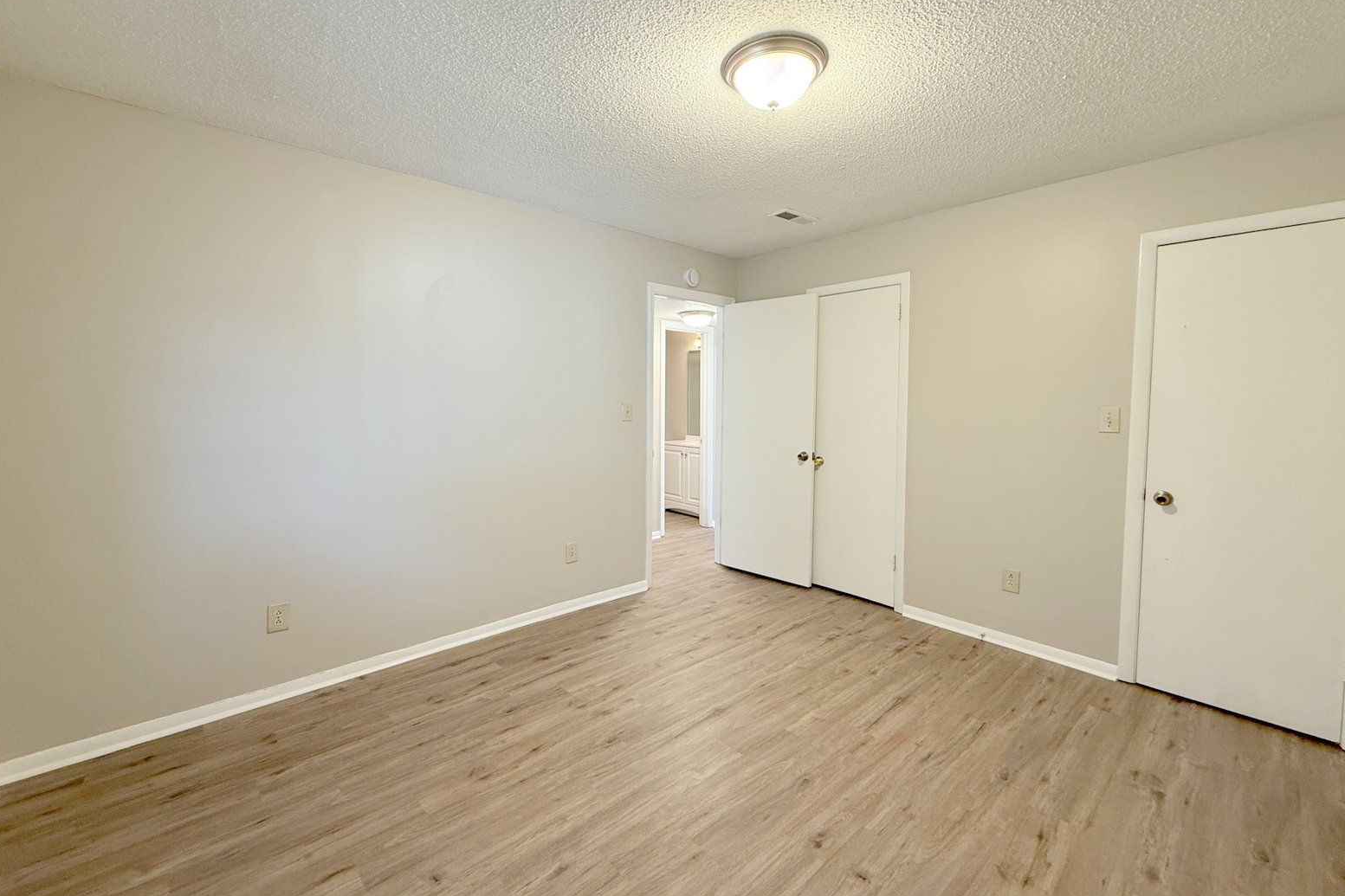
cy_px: 426
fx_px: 560
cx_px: 659
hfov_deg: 100.4
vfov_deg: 77.3
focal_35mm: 15
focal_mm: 2.22
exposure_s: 1/60
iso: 160
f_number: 2.2
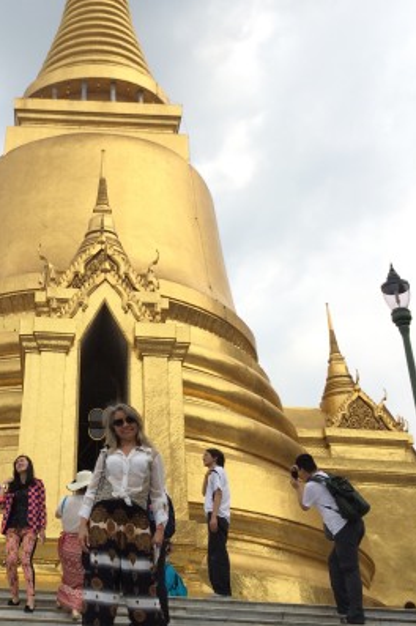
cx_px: 80
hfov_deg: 27.4
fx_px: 833
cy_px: 254
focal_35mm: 48
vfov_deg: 41.0
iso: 32
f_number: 2.2
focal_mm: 4.12
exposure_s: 1/1866
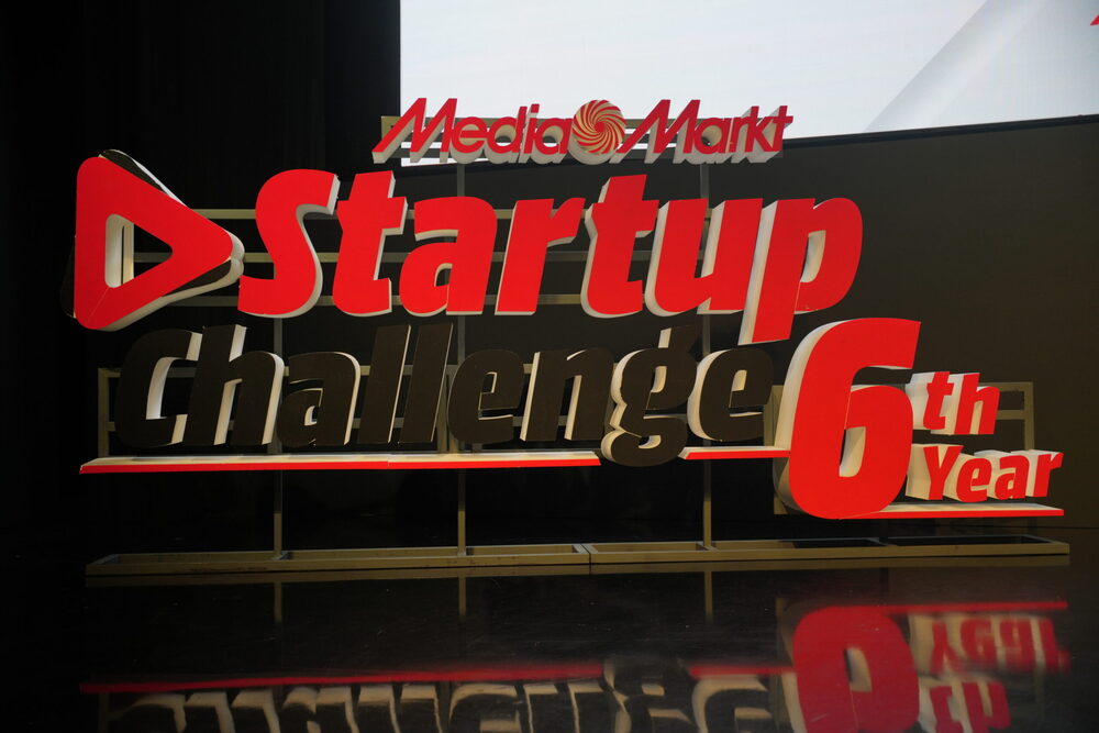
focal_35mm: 44
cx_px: 550
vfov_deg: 30.6
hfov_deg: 44.6
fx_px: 1340
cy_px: 366
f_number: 2.8
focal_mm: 43.9
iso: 320
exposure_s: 1/50
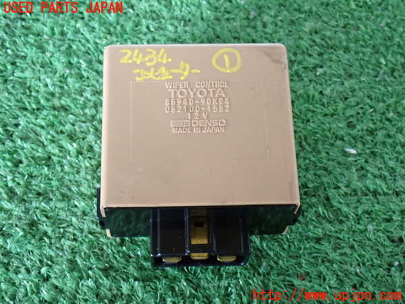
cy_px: 152
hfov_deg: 31.2
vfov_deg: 23.7
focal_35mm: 62
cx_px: 202
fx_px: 725
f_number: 3.6
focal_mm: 11.09
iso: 800
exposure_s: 1/30
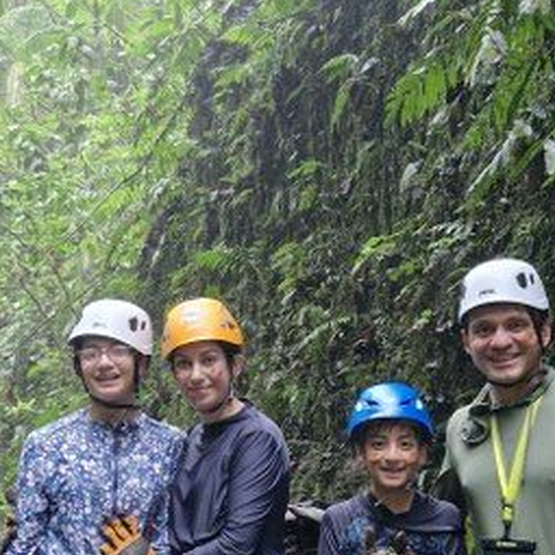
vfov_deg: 33.3
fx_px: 925
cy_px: 342
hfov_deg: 33.3
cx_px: 335
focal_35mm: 51
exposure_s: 1/60
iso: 640
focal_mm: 5.54
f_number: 1.8
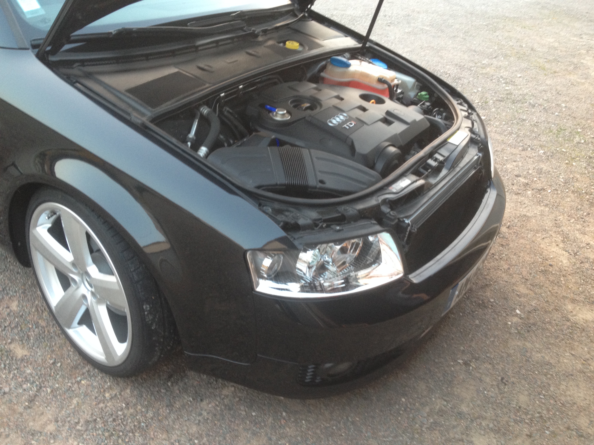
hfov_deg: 52.6
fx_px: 601
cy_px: 222
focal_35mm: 35
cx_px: 297
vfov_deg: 40.7
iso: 100
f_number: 2.4
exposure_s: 1/20
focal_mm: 4.28
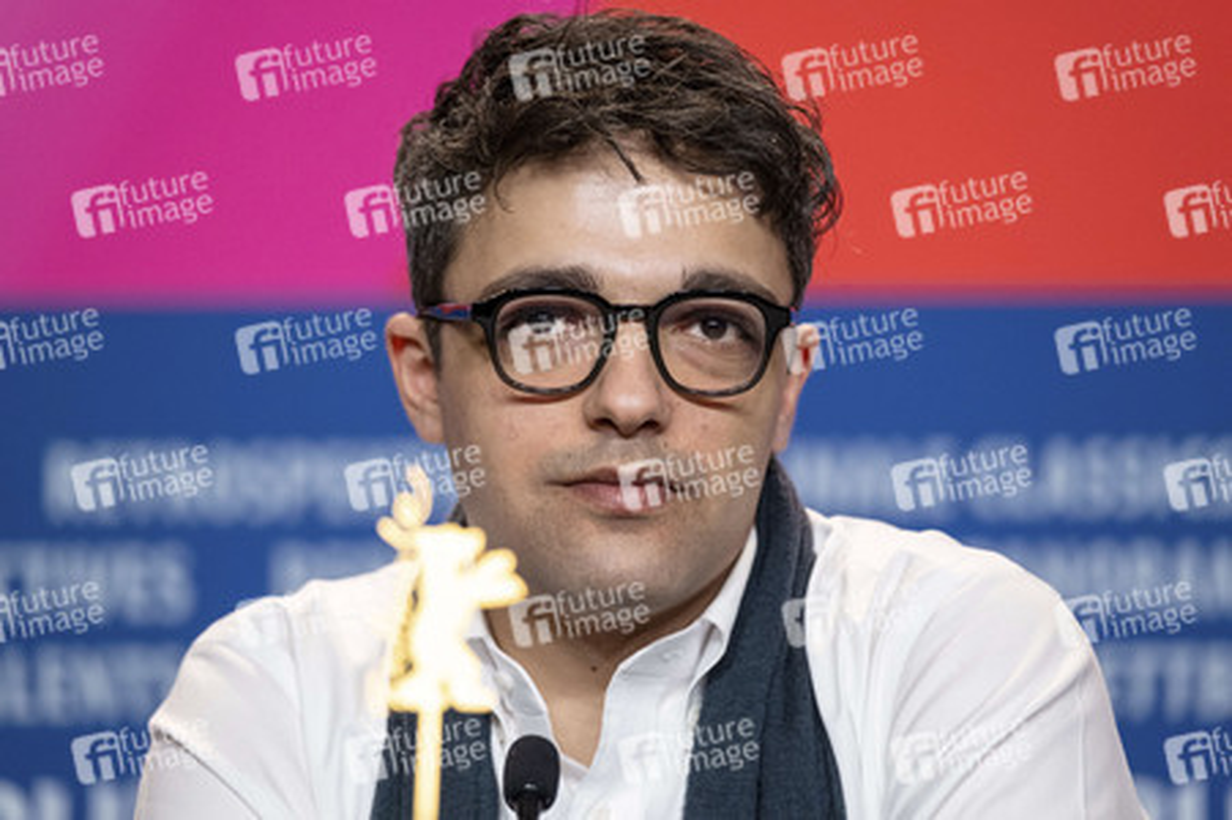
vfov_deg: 6.5
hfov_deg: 9.8
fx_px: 7181
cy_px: 410
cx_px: 616
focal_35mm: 210
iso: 2000
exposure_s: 1/300
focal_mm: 140
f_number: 2.8
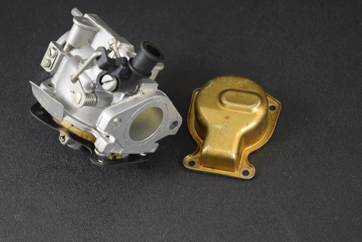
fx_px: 830
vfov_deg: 16.6
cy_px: 121
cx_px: 181
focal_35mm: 82
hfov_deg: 24.6
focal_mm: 55
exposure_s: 1/125
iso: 800
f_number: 5.6
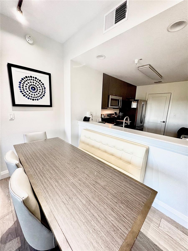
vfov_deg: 102.1
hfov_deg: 85.7
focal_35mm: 14
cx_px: 94
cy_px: 126
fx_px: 101
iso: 160
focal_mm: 2.22
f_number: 2.2
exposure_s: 1/60
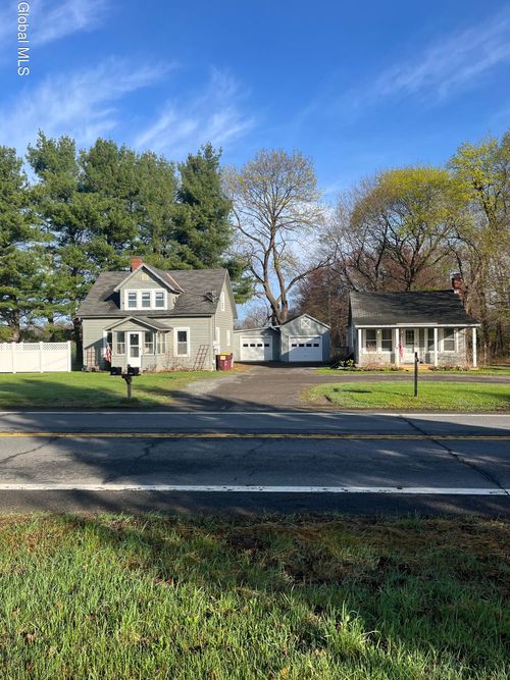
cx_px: 255
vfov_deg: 67.3
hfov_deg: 53.0
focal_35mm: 26
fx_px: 511
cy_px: 340
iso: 50
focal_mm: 5.1
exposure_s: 1/1862
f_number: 1.6
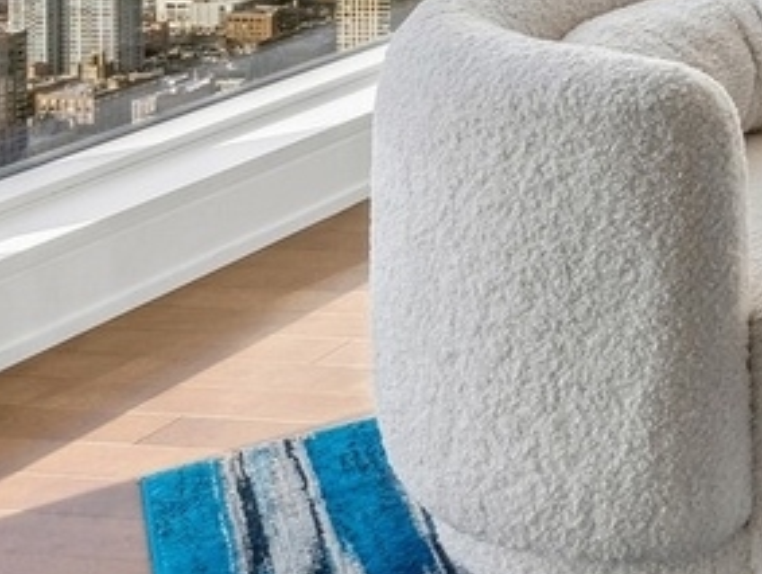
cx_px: 1389
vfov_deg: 16.7
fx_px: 1697
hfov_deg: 19.0
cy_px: -388
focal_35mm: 77
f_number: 9.5
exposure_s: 1/45
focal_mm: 14
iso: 200
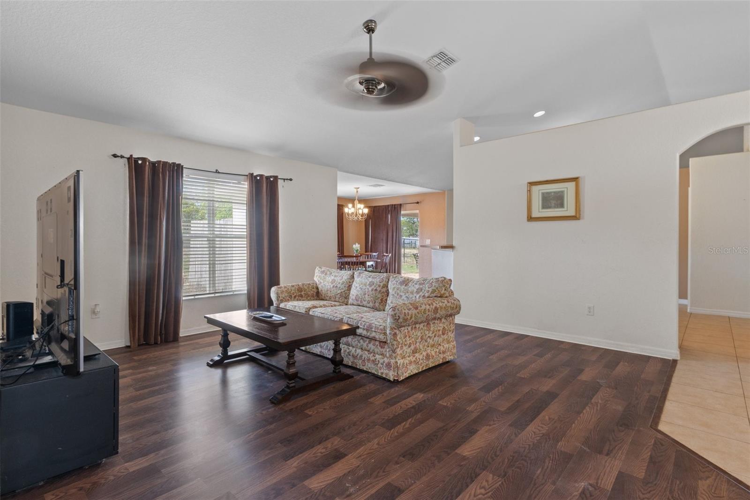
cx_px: 375
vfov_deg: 72.0
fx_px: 344
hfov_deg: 95.0
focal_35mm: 16
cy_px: 250
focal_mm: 11
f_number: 8
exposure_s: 1
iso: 250
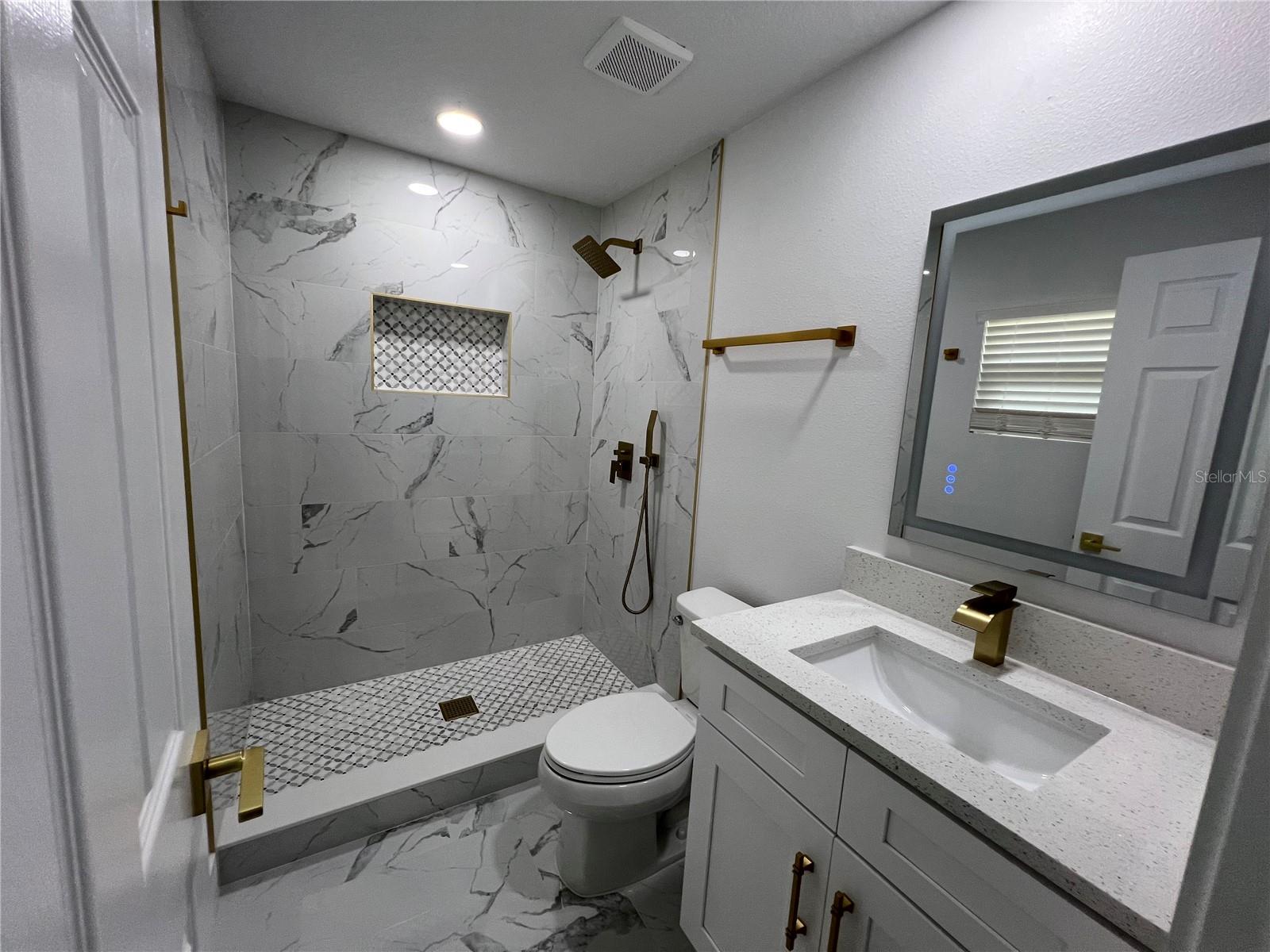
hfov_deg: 106.2
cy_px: 476
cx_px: 635
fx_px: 477
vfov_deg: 89.9
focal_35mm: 13
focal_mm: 1.57
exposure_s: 1/120
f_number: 1.8
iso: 80
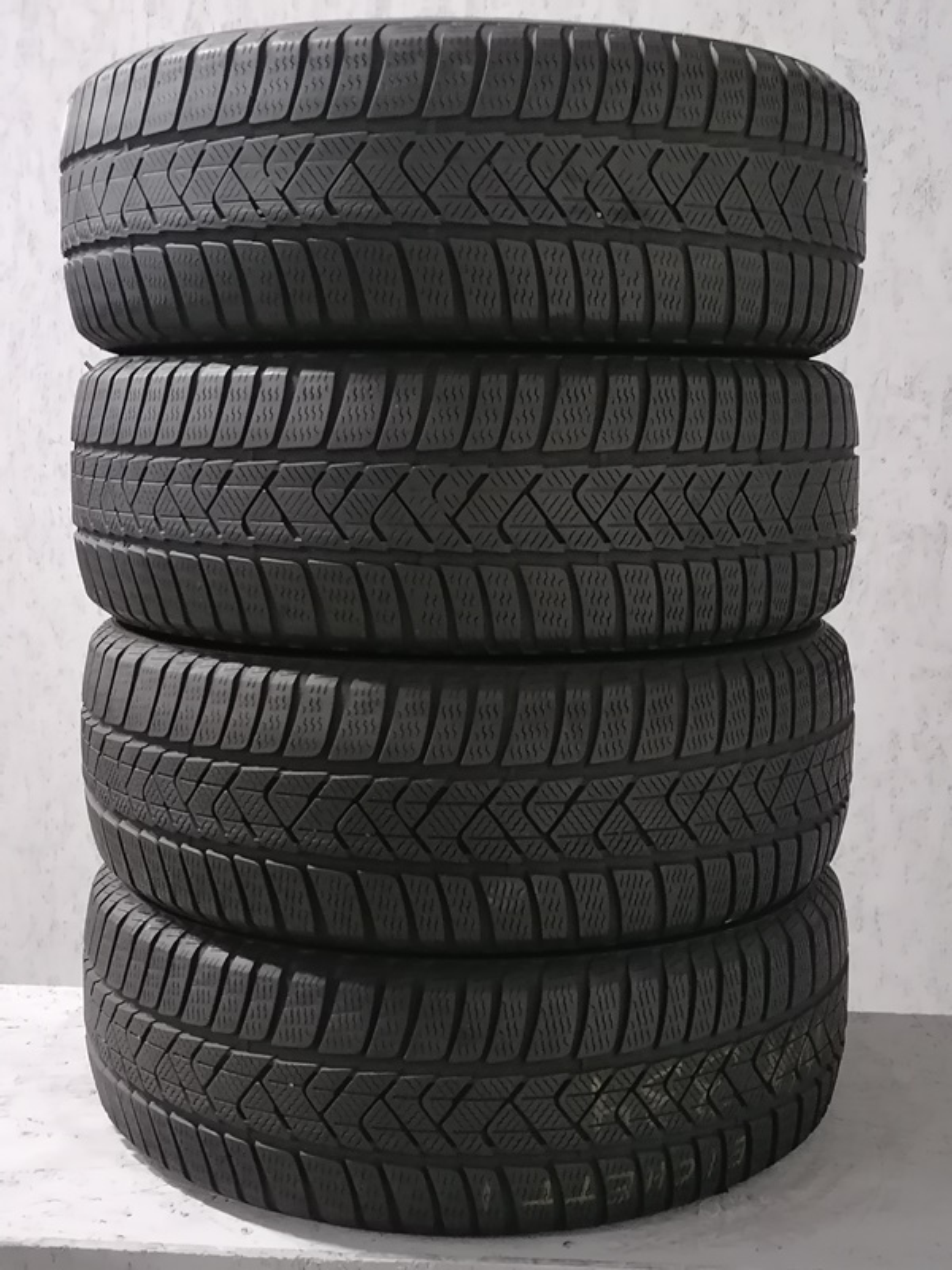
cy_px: 635
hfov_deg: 32.2
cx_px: 476
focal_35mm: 45
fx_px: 1650
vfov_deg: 42.1
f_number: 1.8
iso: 800
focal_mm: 5.4
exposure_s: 1/24
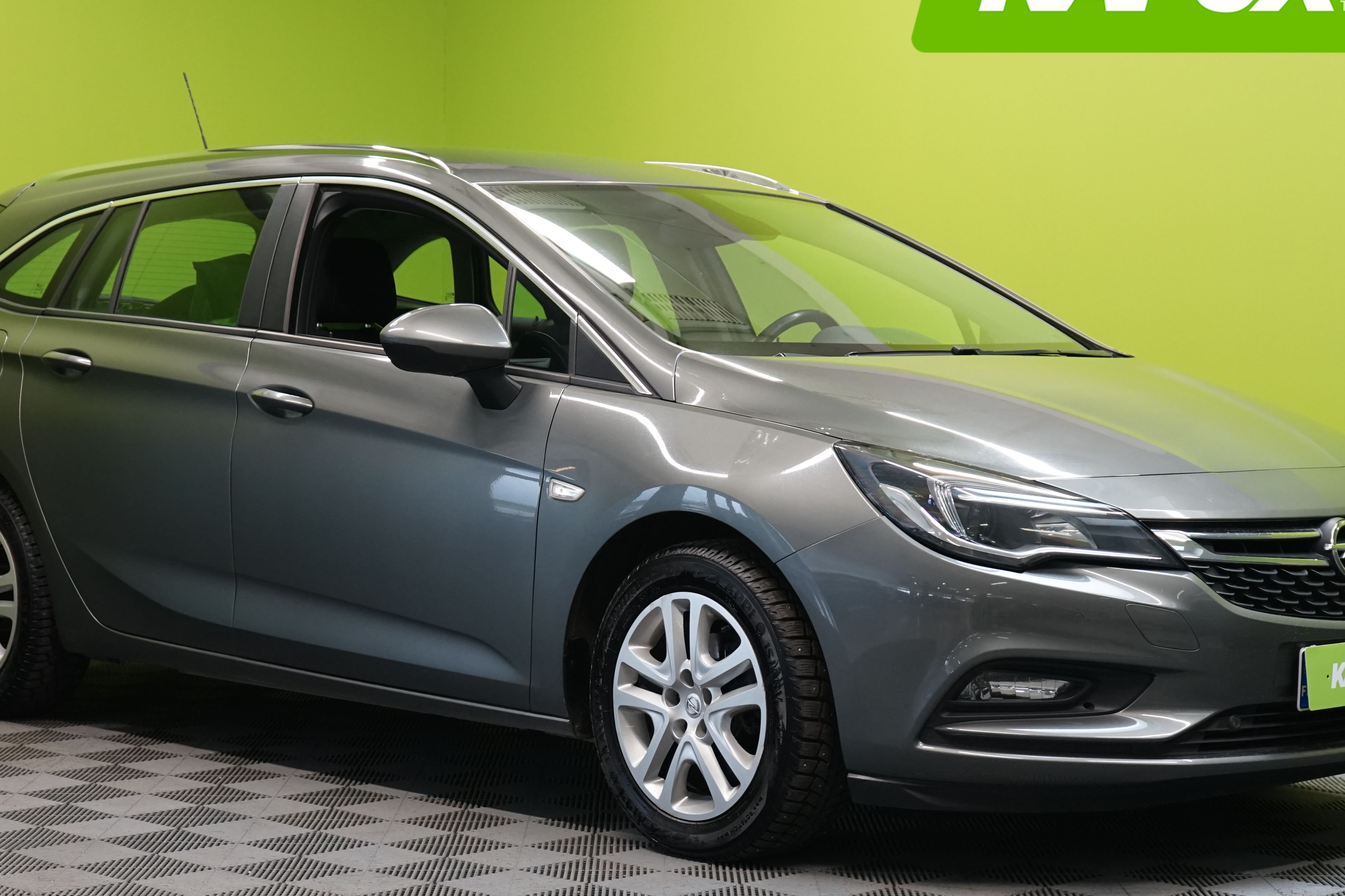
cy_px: 460
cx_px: 674
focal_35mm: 76
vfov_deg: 17.9
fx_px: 2839
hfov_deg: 26.7
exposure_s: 1/30
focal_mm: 54
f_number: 5
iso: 1250
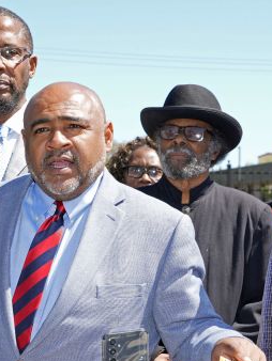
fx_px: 952
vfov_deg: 21.3
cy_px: 284
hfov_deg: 16.2
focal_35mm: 91
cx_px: 96
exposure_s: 1/320
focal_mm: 40
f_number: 6.3
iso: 250
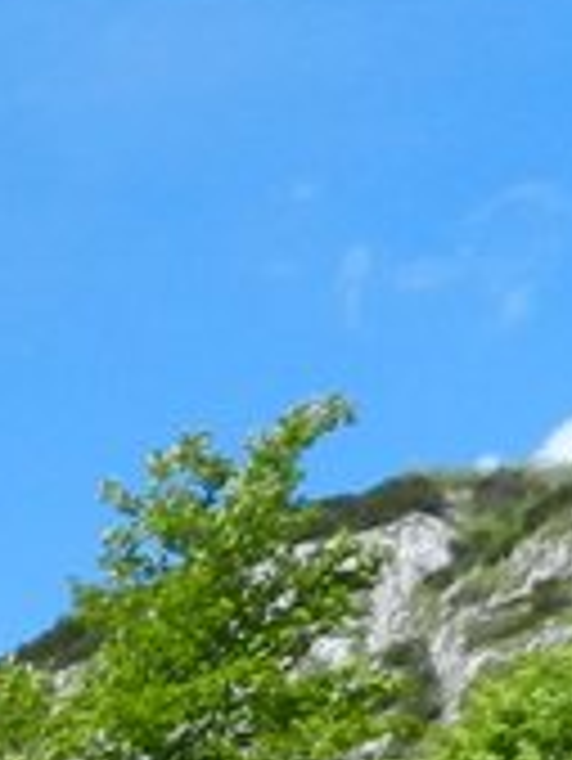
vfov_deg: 12.5
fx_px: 3059
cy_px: 1516
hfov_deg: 8.7
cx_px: -1203
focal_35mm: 139
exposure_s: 1/800
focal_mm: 4
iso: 160
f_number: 4
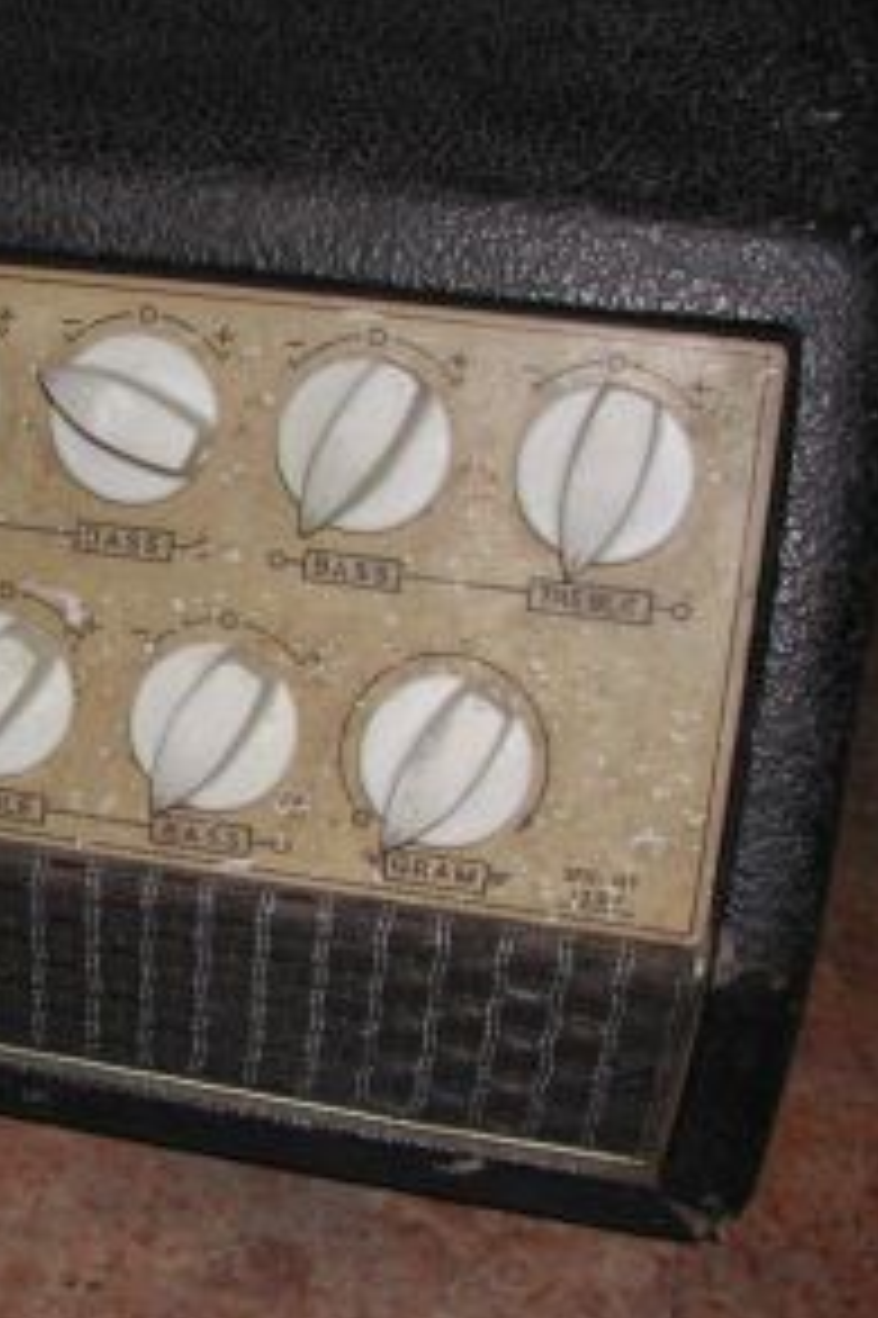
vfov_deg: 36.9
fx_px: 1978
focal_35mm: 54
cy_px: 661
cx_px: 59
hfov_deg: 24.2
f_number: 7.6
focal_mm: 8
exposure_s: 1/60
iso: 100
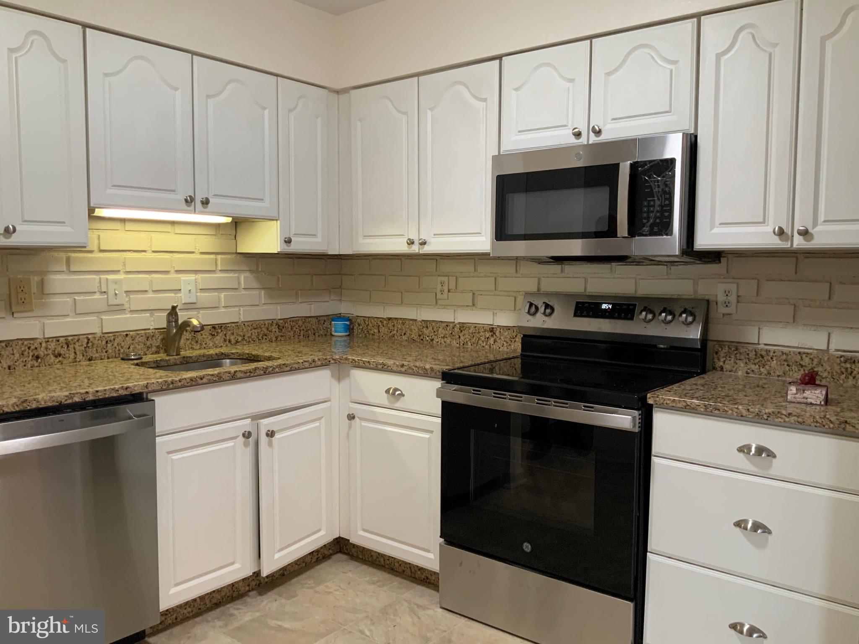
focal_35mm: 29
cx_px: 430
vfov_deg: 48.2
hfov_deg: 61.7
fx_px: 720
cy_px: 322
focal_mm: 3
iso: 100
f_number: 1.8
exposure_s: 1/60
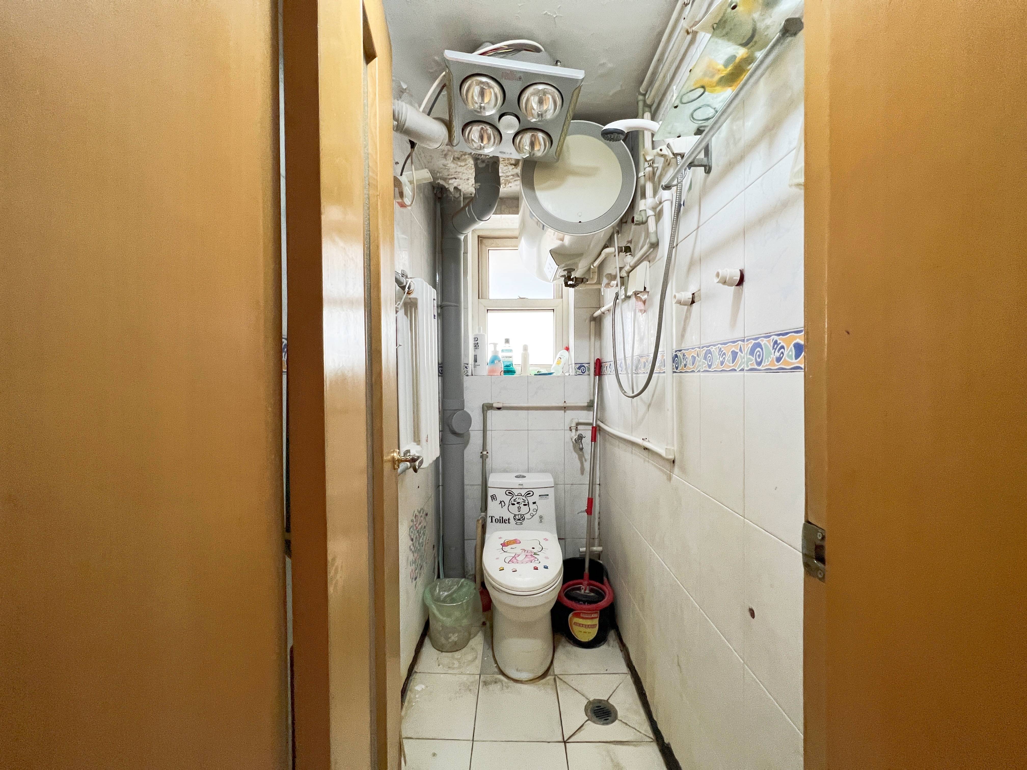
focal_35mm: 13
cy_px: 385
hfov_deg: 106.2
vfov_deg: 89.9
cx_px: 514
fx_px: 386
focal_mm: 1.57
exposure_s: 1/87
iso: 250
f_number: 1.8
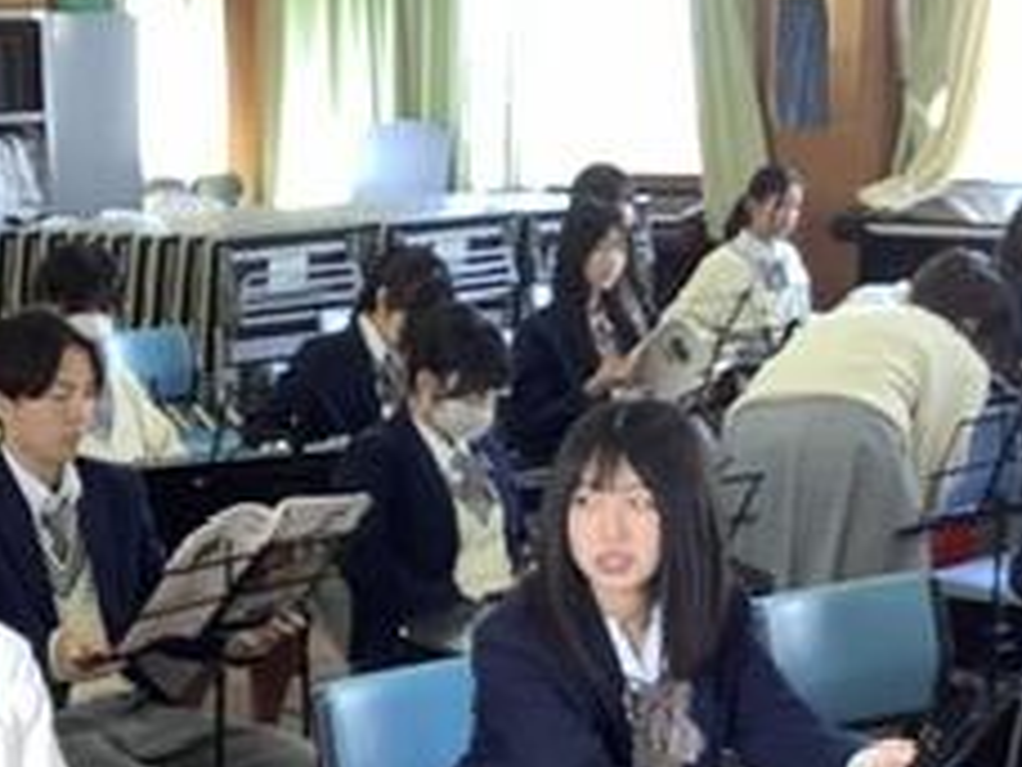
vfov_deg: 16.7
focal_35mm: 87
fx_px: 2569
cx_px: 58
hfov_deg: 21.9
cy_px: 713
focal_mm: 3.3
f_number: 2.4
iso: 80
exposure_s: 1/60
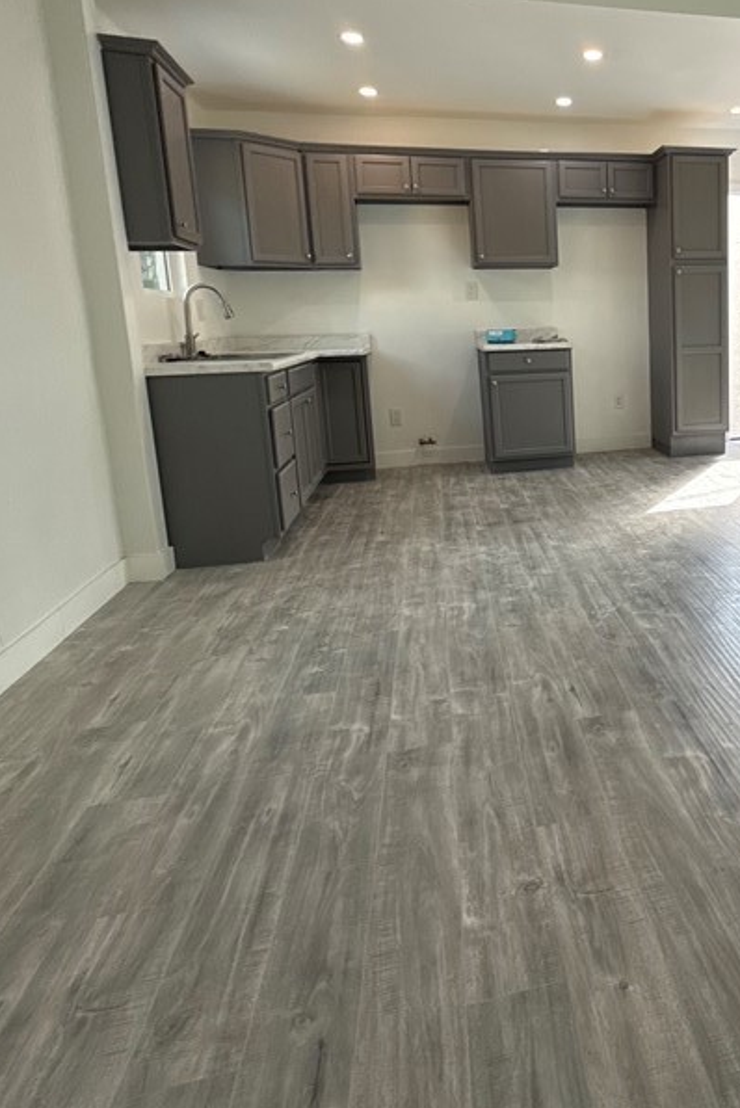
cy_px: 439
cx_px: 647
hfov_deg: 46.9
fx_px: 770
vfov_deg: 70.7
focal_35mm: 25
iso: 64
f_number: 2.2
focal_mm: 2.22
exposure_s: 1/178
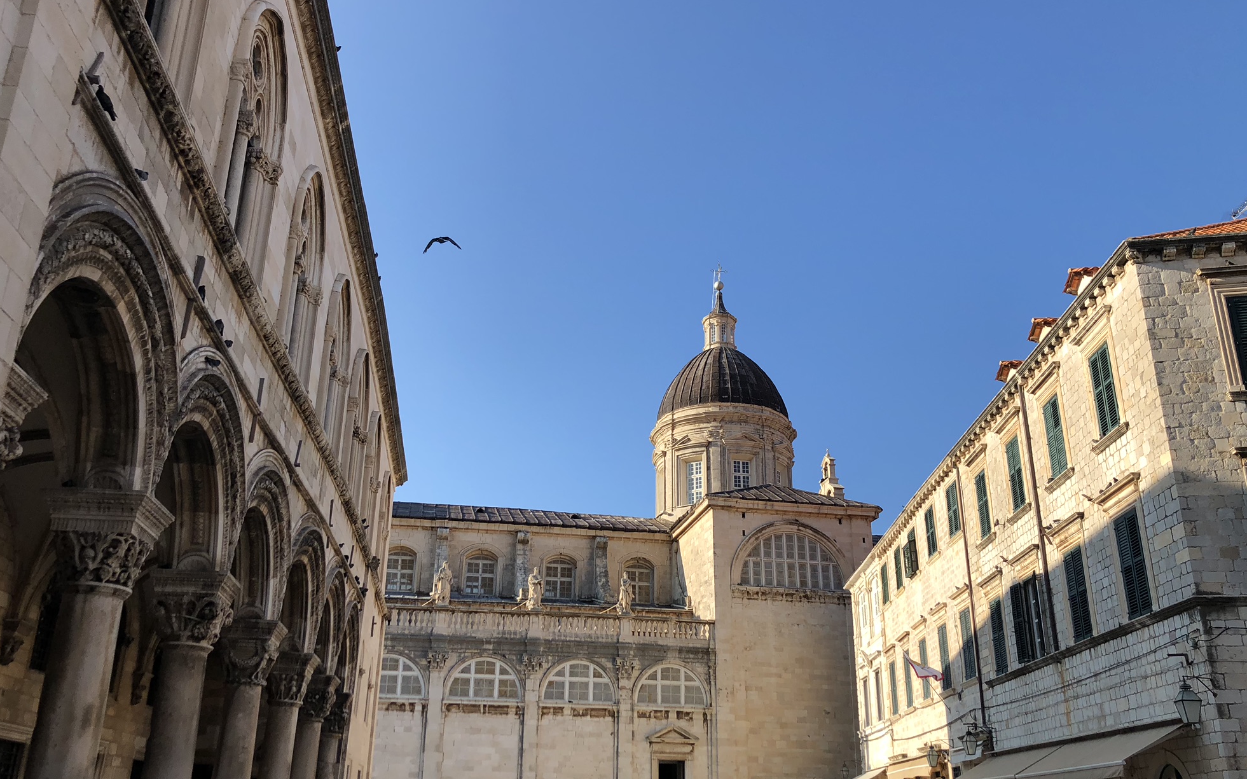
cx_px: 603
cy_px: 429
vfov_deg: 40.5
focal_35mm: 31
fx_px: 1053
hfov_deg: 61.2
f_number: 1.8
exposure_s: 1/1312
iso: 20
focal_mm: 4
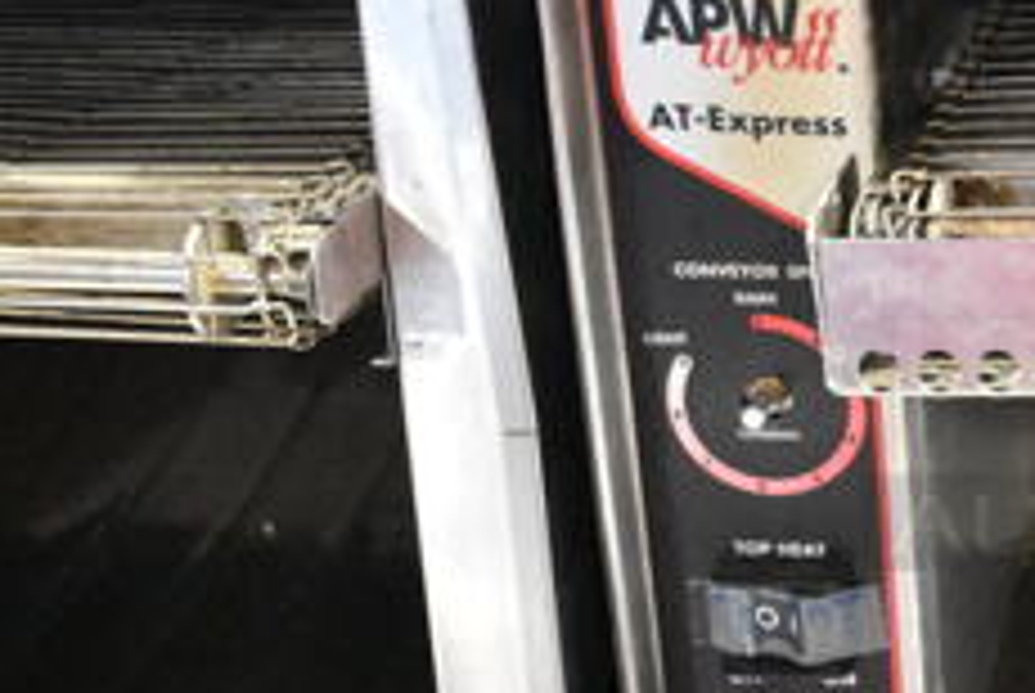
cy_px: 333
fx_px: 2629
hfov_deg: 20.3
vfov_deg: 15.0
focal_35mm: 91
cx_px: 1364
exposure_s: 1/100
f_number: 5
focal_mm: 23
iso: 6400
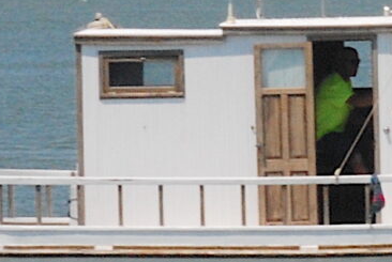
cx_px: 720
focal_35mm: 786
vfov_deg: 1.8
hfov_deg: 2.6
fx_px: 8574
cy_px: 91
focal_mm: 75
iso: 400
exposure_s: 1/160
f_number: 25
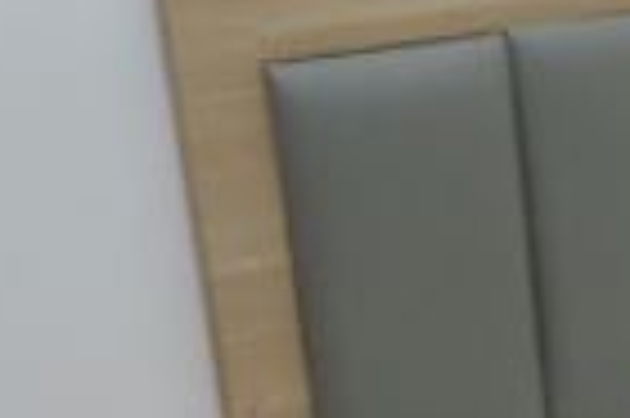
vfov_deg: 8.6
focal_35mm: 155
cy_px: 701
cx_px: 976
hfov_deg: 12.5
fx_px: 2709
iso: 125
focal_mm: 5.5
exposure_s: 1/50
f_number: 1.8
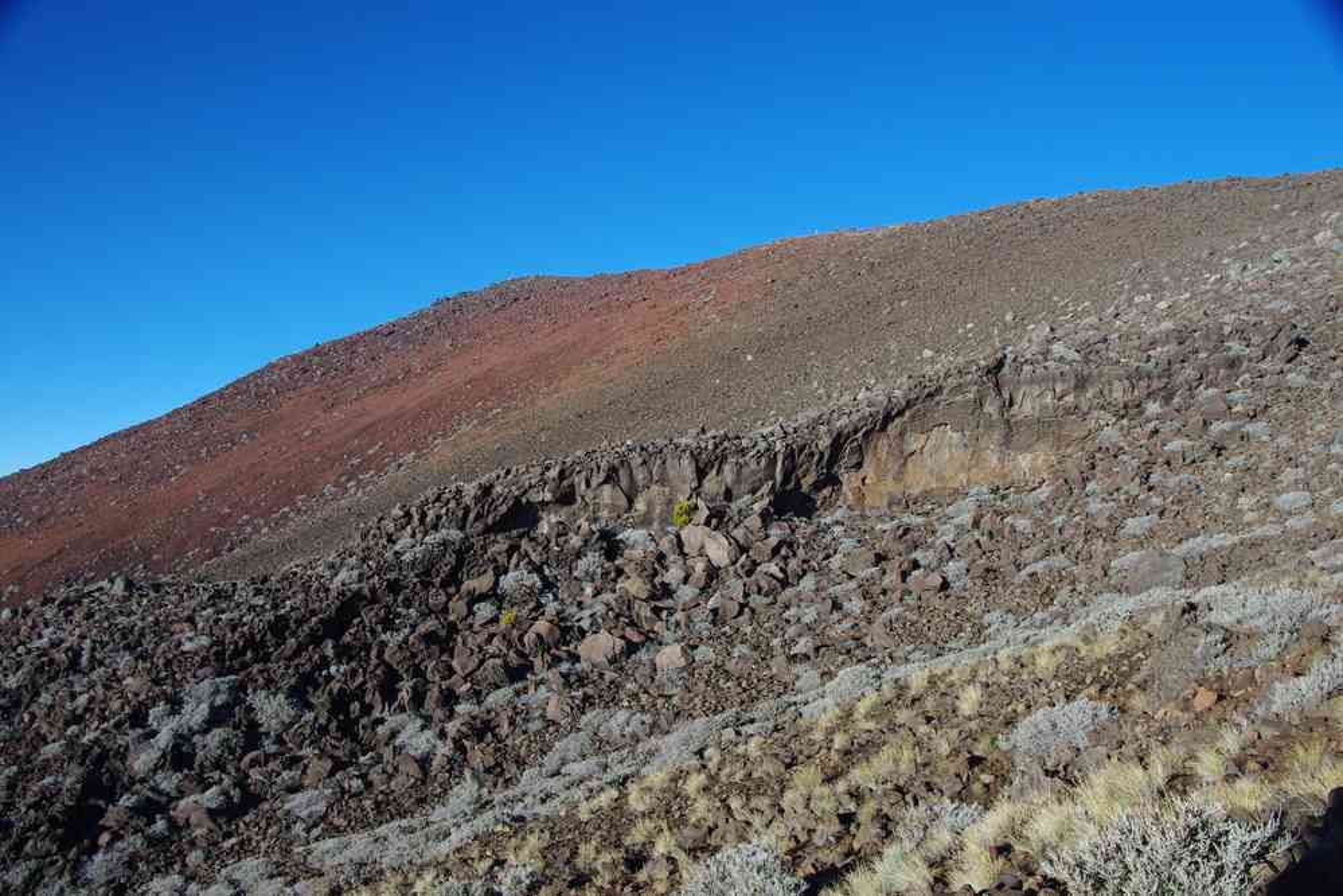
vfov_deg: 38.2
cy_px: 448
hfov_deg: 54.9
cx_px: 672
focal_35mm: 35
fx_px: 1293
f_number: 11
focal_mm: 23.1
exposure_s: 1/50
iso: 200
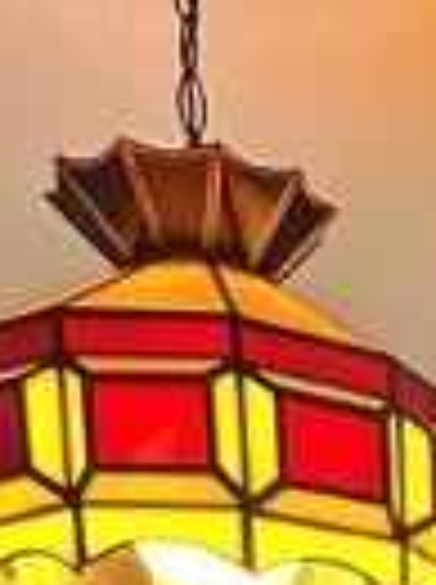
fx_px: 2393
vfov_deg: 10.9
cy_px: 1580
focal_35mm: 142
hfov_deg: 9.3
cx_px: 1070
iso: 250
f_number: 1.78
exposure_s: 1/60
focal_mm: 6.86
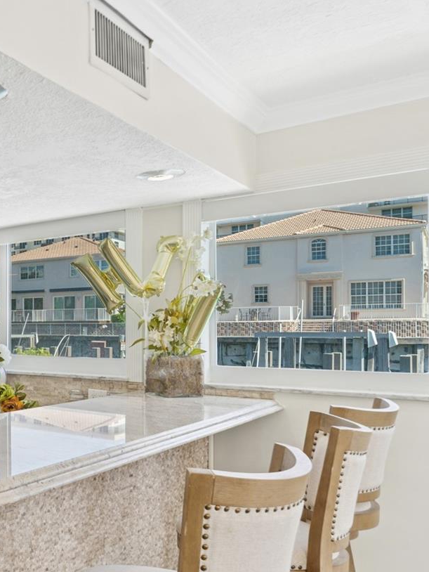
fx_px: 574
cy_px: 306
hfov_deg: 31.9
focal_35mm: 35
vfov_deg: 52.9
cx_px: -121
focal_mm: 18.4
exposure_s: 1/50
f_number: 9
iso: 250
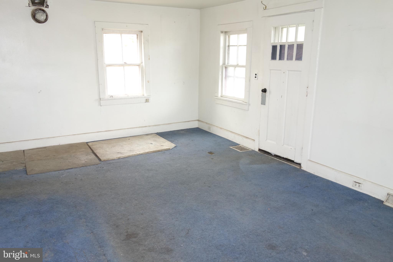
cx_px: 196
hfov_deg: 65.5
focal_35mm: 28
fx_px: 306
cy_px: 131
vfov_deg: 46.4
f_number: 2.8
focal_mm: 10.4
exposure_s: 1/60
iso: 400
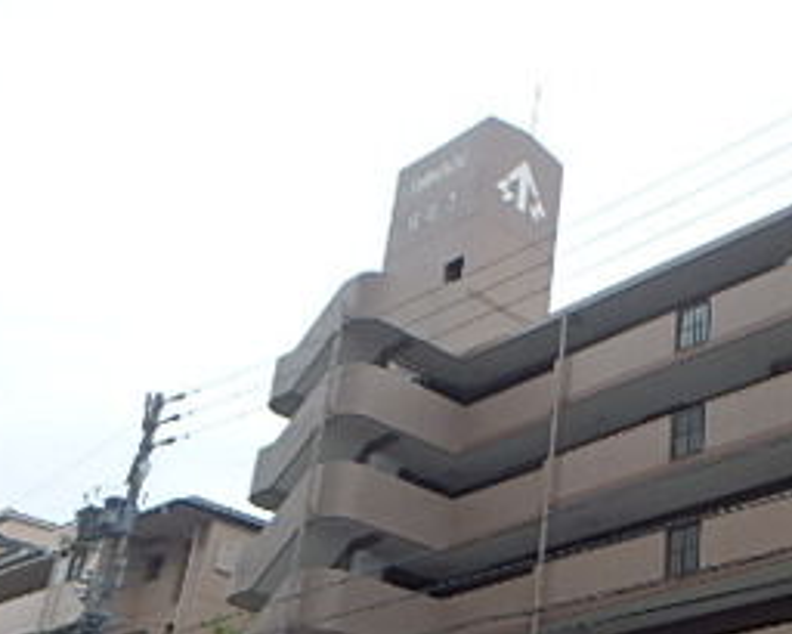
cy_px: 516
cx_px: 882
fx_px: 1126
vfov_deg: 30.6
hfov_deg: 33.5
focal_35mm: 48
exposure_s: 1/640
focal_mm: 3.7
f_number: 3.5
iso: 125
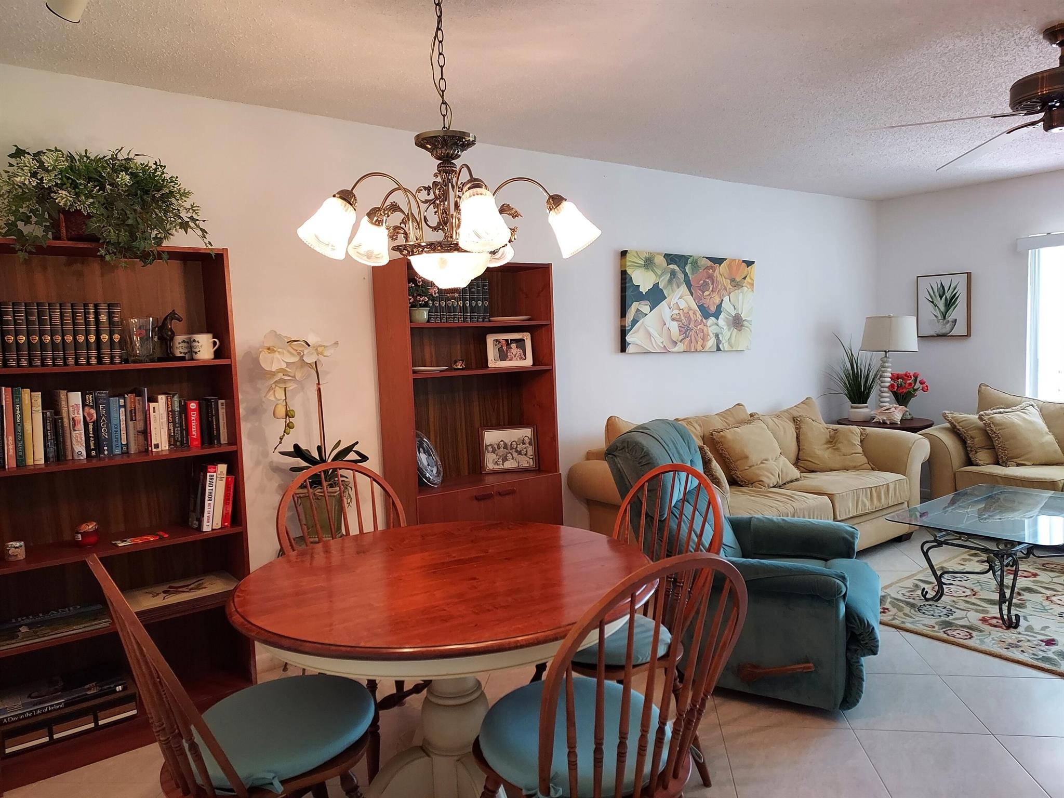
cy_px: 399
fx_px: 738
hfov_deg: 71.6
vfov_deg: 56.8
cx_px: 532
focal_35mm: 24
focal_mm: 4.6
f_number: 1.8
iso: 320
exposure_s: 1/60
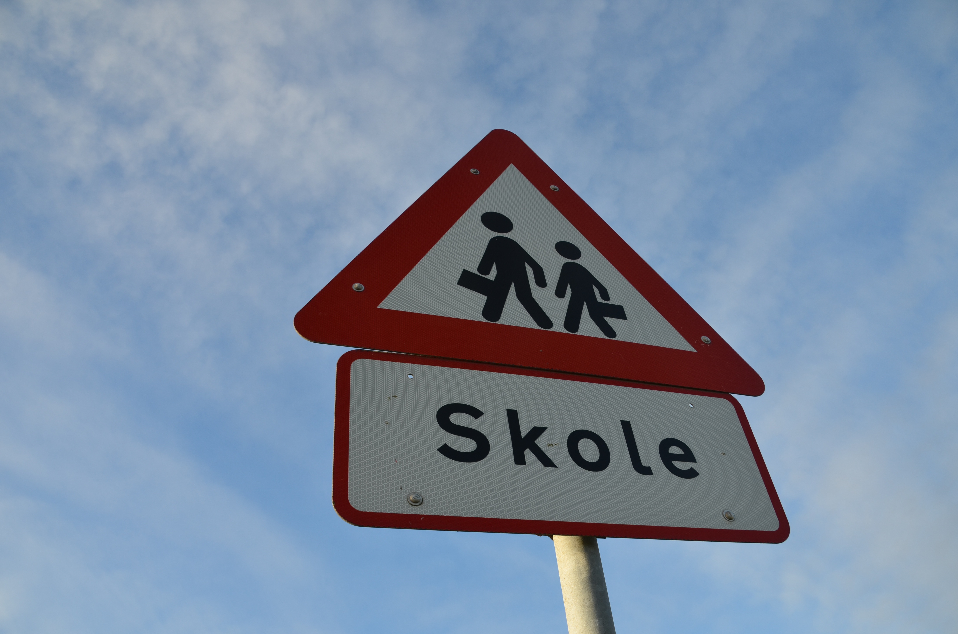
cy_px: 317
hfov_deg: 67.5
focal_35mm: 27
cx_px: 479
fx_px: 717
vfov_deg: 47.7
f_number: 8
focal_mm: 18
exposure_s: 1/250
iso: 180
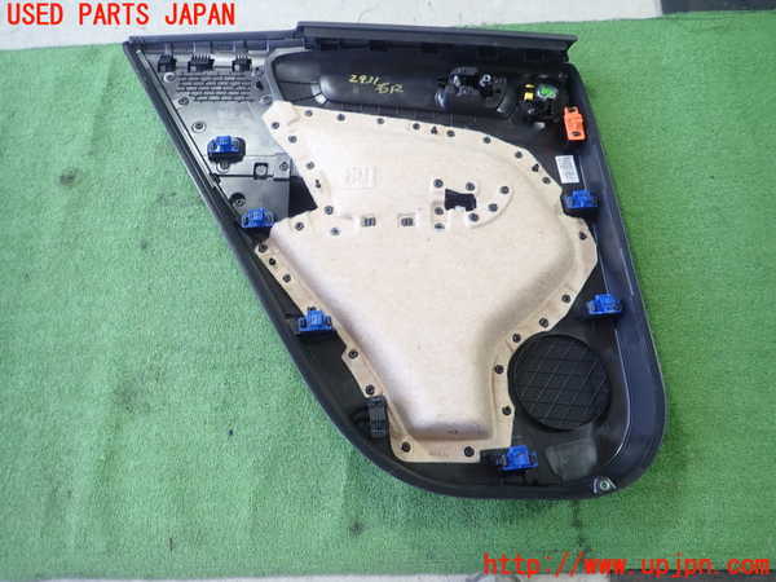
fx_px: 560
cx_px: 388
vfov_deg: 54.9
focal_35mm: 25
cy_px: 291
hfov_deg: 69.4
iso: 200
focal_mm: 4.5
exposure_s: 1/60
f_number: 2
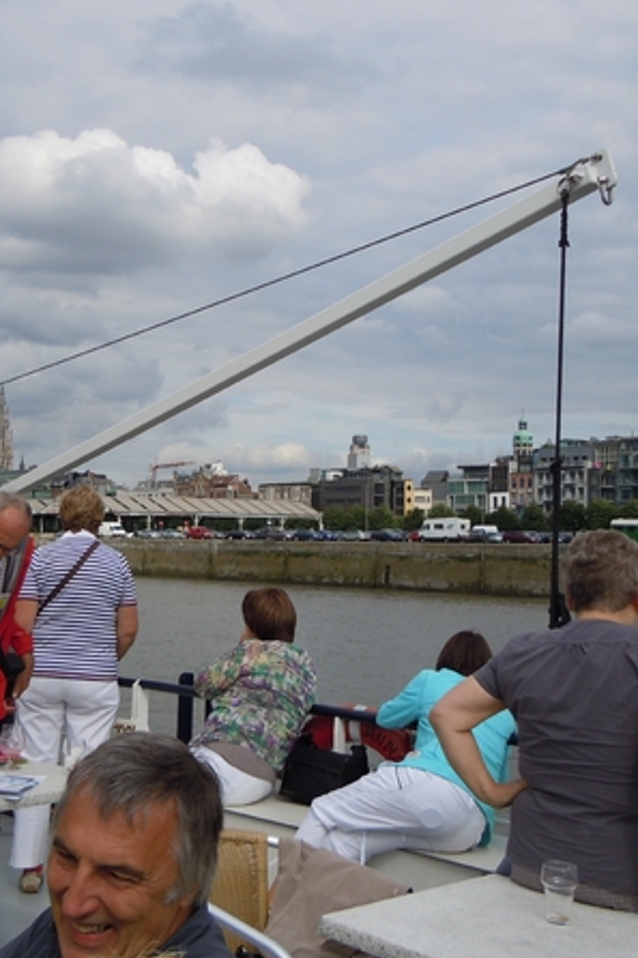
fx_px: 1117
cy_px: 477
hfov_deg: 31.8
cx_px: 262
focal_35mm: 42
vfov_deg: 46.4
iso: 100
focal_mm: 5.4
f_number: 7
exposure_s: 1/400
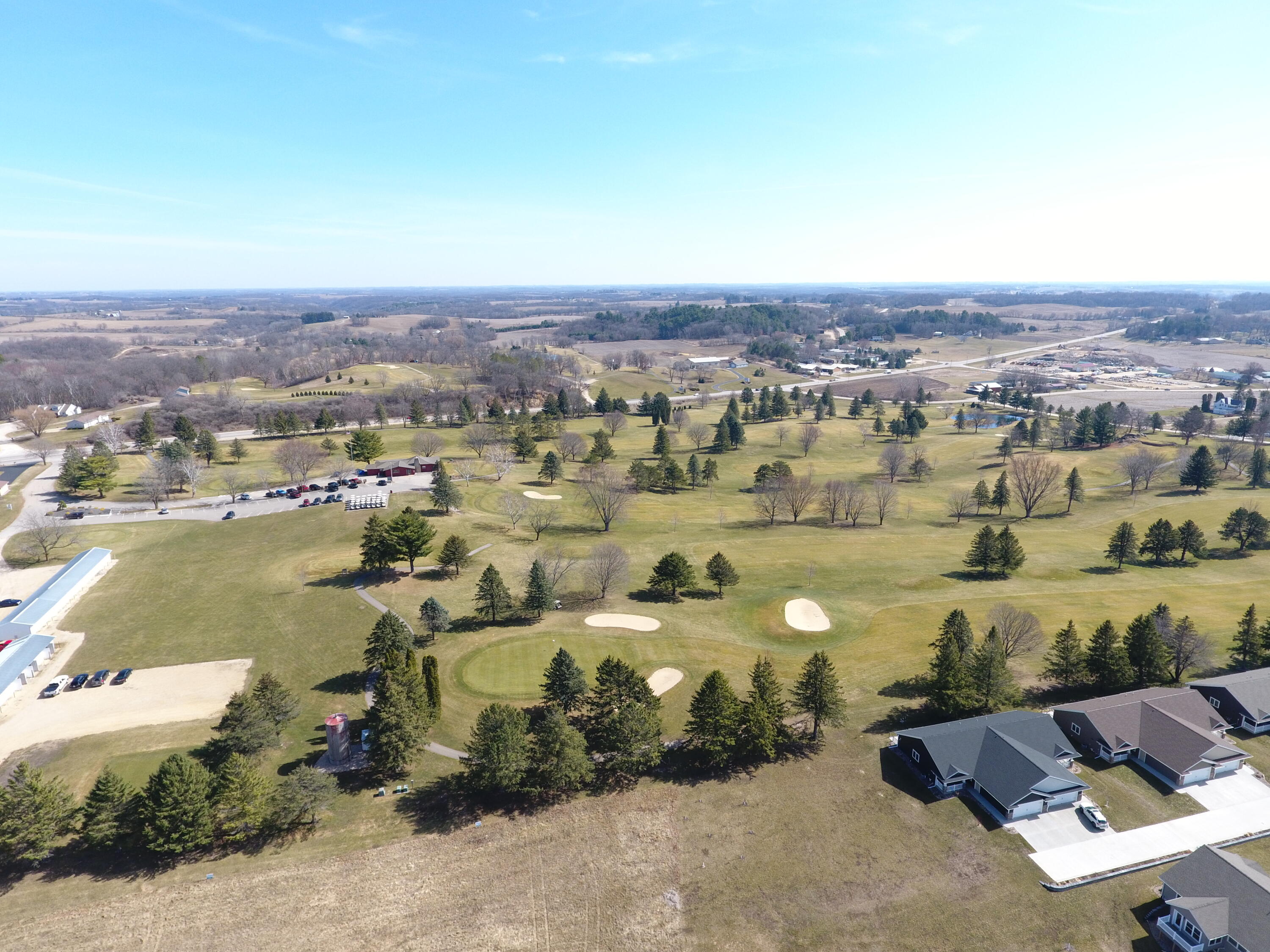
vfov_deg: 66.0
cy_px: 476
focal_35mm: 20
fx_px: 734
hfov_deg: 81.7
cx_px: 635
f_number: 2.8
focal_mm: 3.61
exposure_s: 1/470
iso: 100
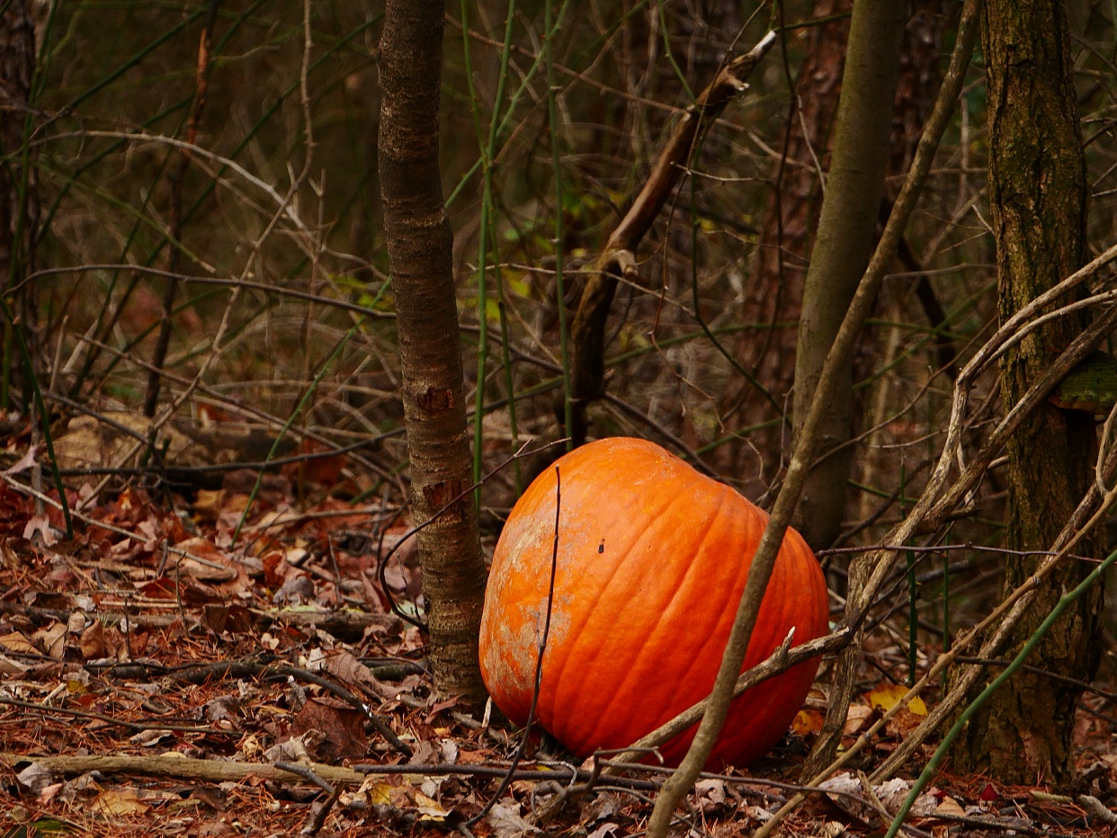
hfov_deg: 7.7
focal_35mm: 257
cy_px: 456
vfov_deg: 5.8
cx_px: 537
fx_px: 8295
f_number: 5.6
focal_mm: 114
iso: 800
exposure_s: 1/125
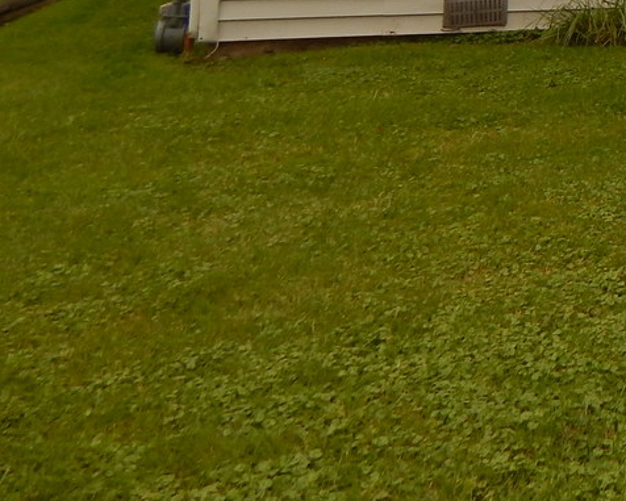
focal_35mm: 65
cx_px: 919
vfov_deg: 20.9
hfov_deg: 23.7
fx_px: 1205
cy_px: -189
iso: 125
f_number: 3
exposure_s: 1/400
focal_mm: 4
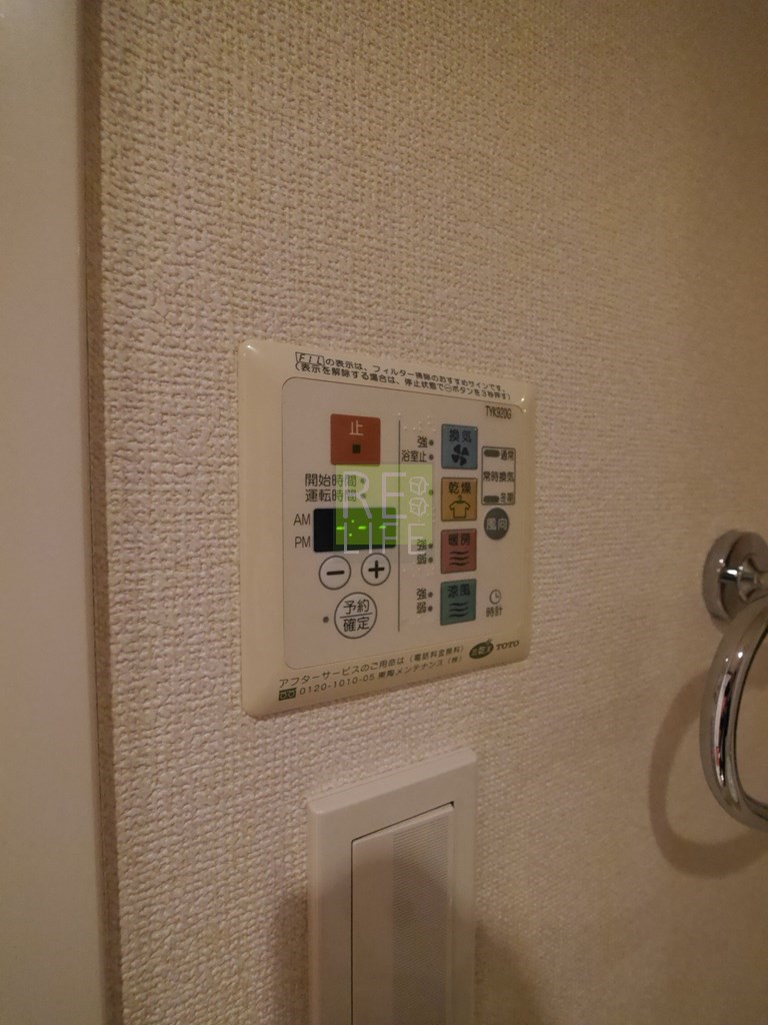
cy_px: 512
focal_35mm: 14
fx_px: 414
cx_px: 384
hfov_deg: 85.7
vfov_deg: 102.1
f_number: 4
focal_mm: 7
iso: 3200
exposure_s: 1/80
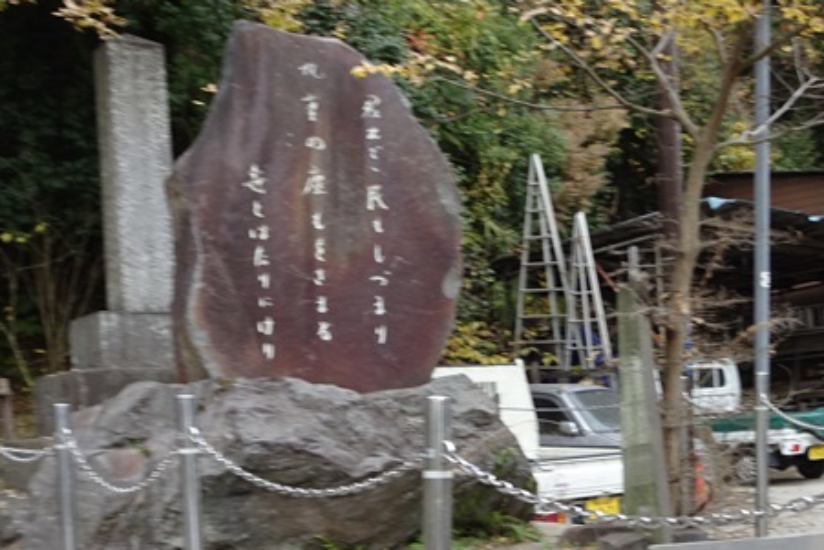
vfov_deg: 26.6
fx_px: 1145
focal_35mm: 50
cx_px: 557
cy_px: 427
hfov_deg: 39.1
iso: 80
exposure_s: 1/60
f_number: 4
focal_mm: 5.26
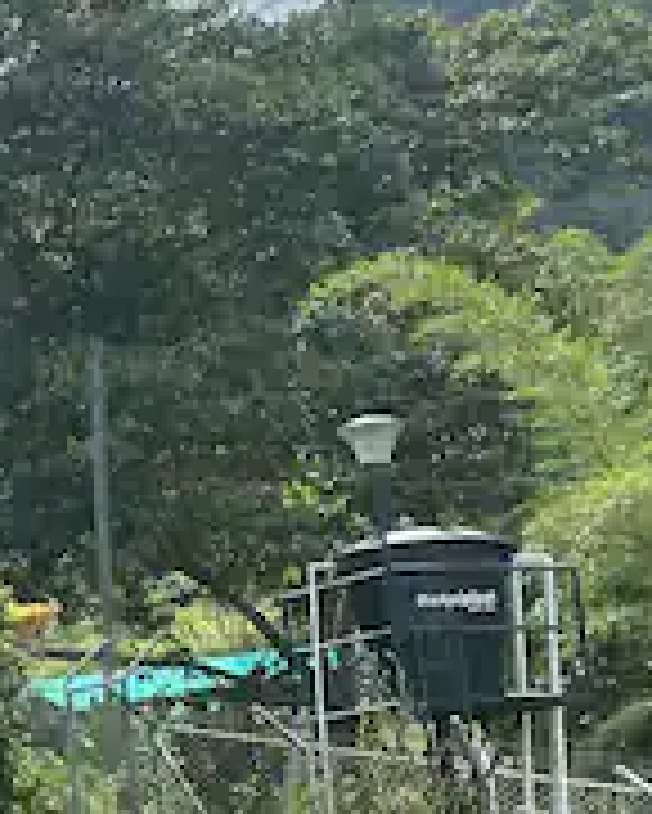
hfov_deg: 10.8
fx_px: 2699
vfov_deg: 17.1
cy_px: 585
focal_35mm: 112
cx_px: -1120
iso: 32
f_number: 1.8
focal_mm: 4.25
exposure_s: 1/1927
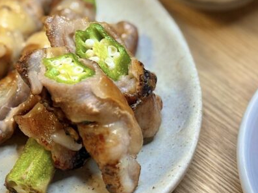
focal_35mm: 134
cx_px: -8
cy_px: 107
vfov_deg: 11.1
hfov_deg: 14.5
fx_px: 999
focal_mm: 5.96
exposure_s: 1/60
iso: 64
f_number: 1.6
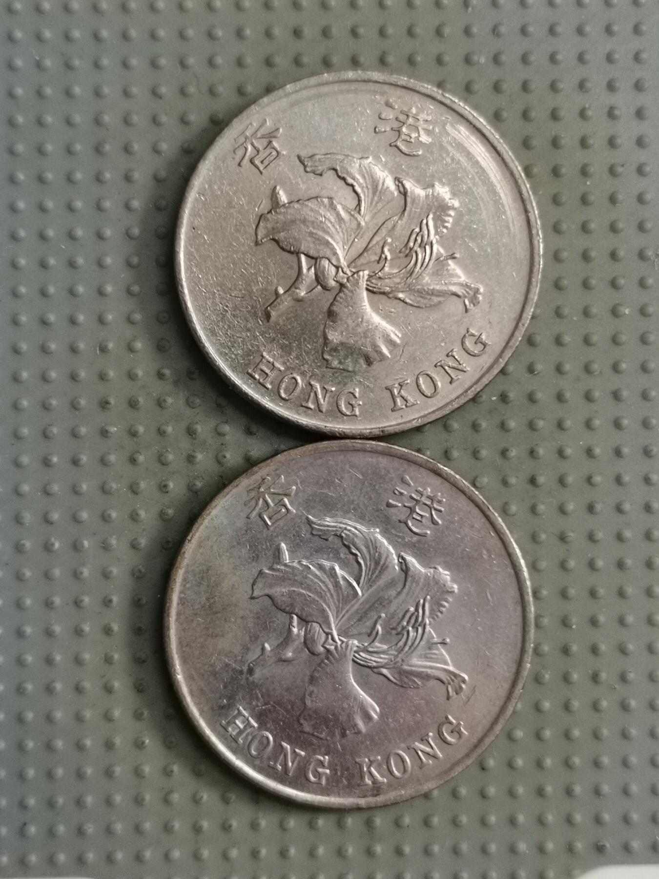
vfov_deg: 36.8
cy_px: 440
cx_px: 330
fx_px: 1320
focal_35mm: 52
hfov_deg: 28.0
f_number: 1.8
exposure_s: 1/36
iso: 200
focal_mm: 4.75
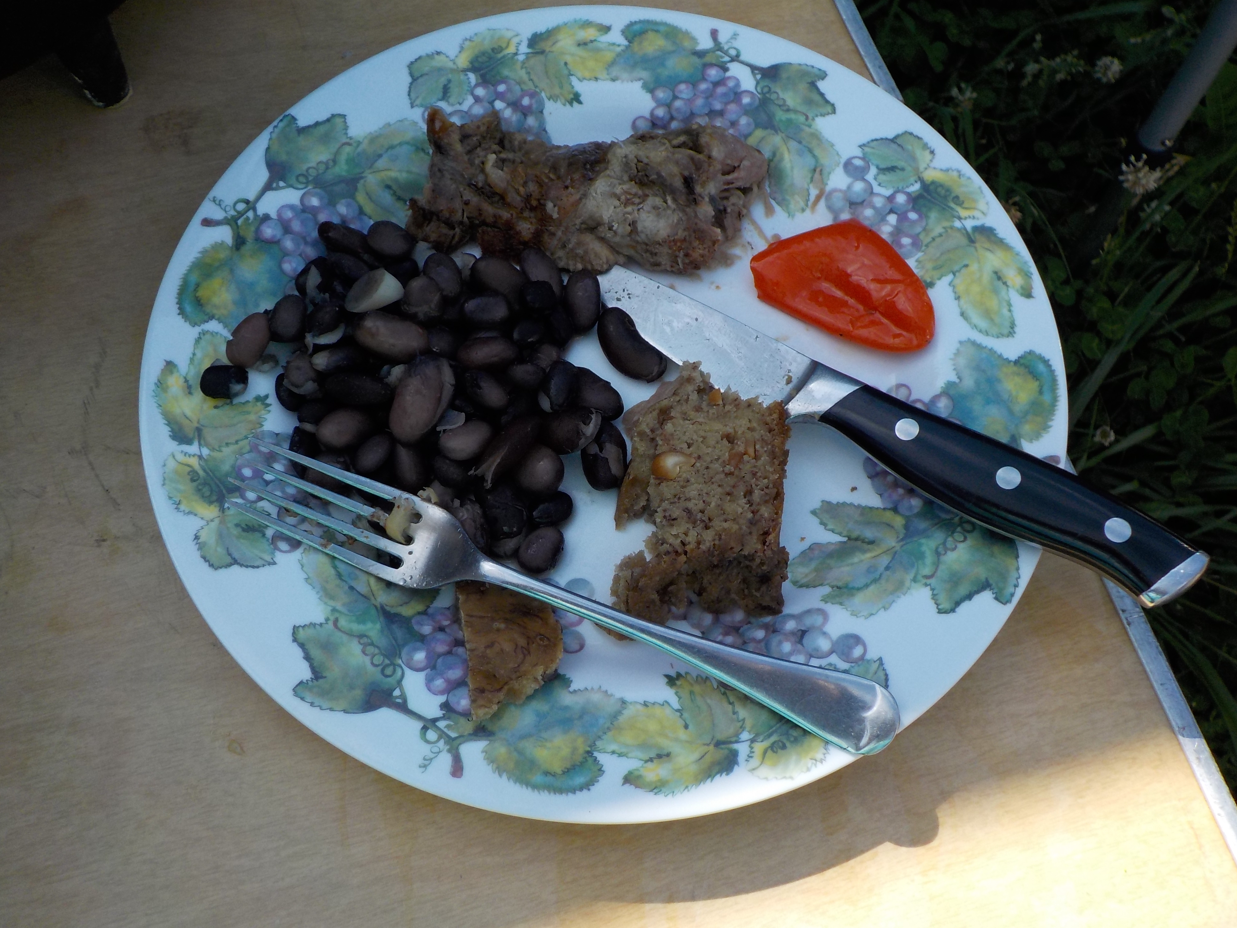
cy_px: 473
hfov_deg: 58.4
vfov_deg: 45.4
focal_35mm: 31
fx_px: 1108
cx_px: 610
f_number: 3.3
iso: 125
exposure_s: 1/800
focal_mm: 4.1
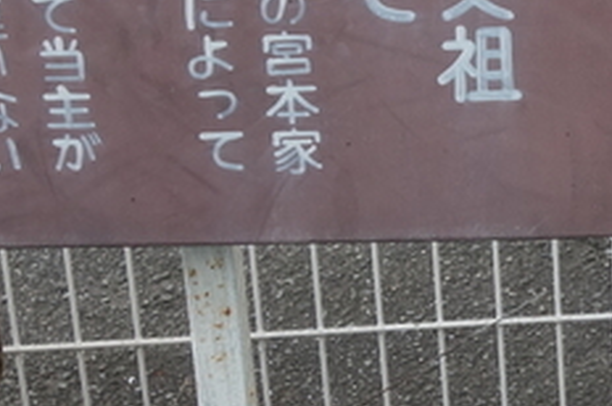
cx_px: 823
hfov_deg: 13.6
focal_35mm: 145
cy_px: 90
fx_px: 2462
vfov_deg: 9.4
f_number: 5.6
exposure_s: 1/125
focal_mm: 10.4
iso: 125
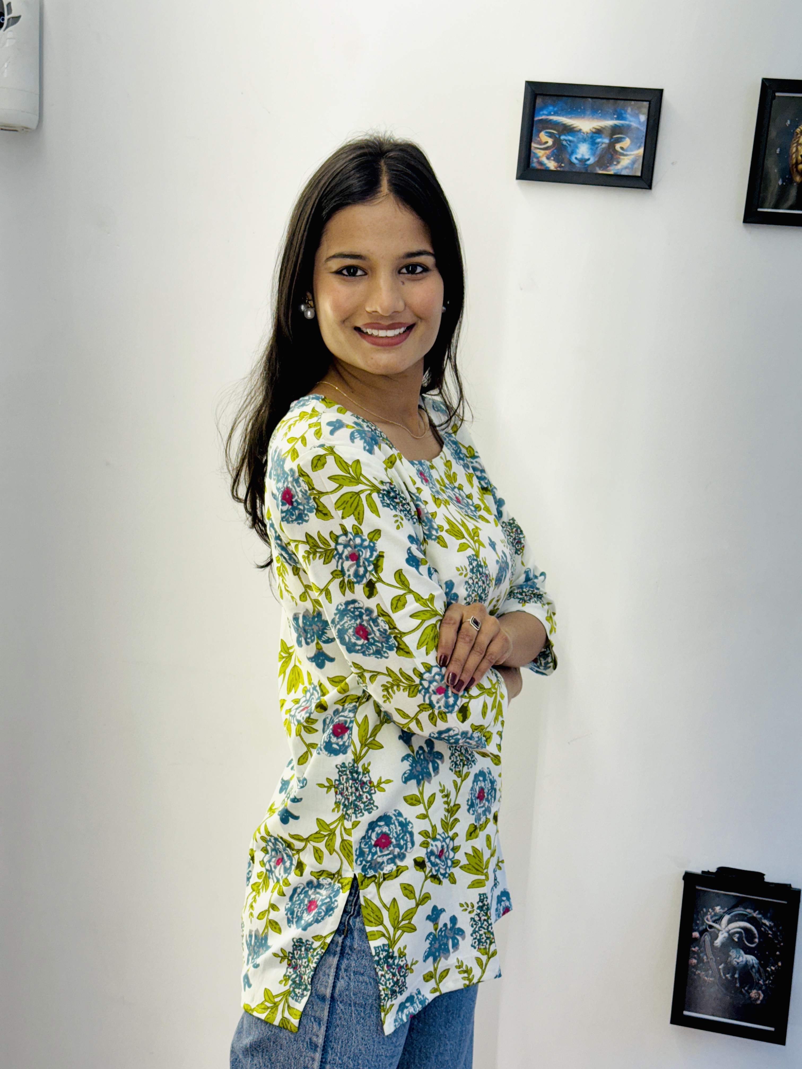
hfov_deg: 30.3
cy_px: 534
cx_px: 401
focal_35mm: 48
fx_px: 1483
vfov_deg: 39.7
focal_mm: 6.76
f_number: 1.78
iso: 50
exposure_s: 1/142
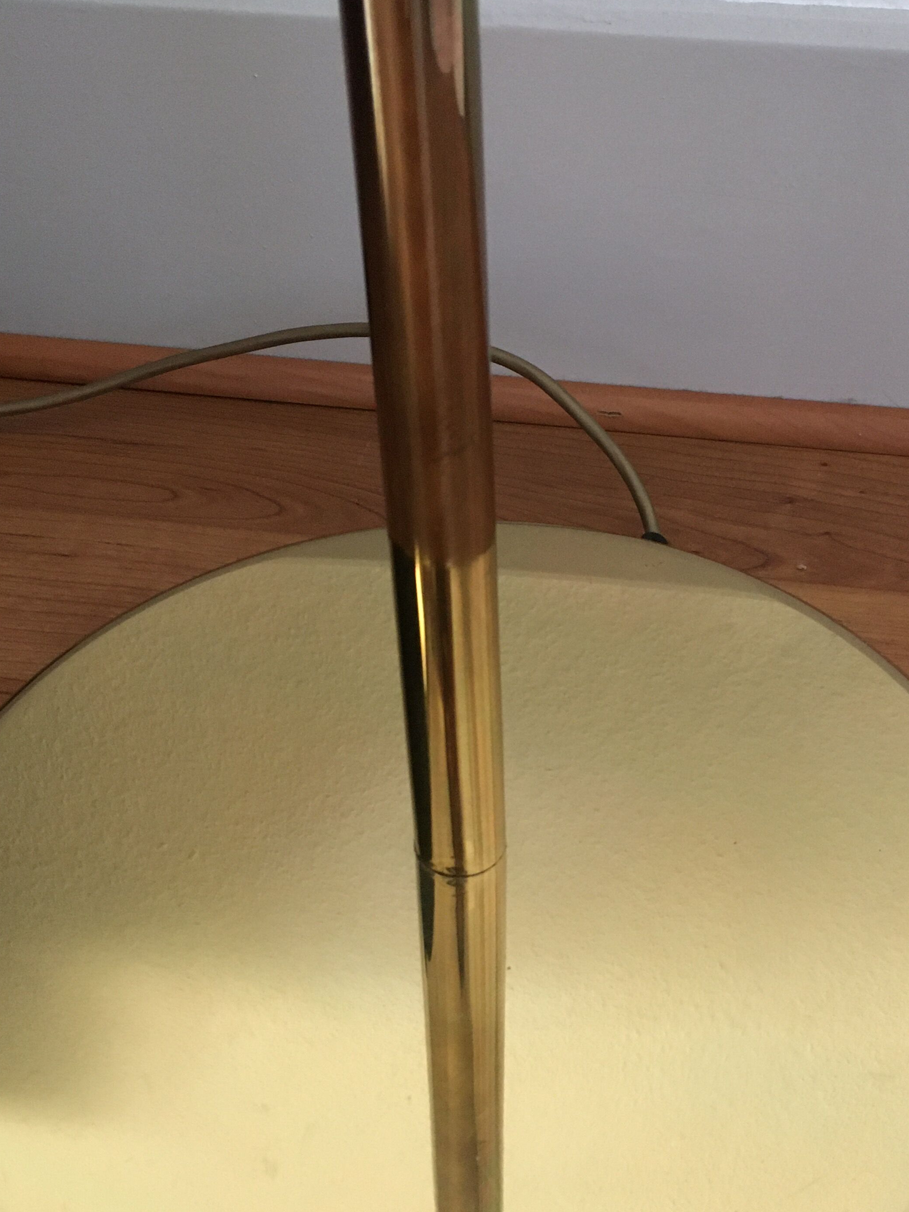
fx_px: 1471
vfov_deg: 44.8
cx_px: 499
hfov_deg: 34.3
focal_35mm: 42
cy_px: 634
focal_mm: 4.15
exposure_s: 1/25
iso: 200
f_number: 2.2
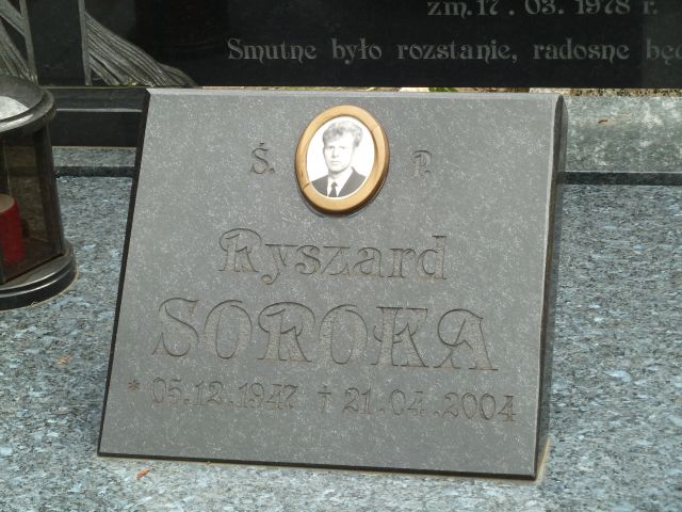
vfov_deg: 13.3
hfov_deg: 17.7
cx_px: 341
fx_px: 2187
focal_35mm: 111
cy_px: 256
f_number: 4.4
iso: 80
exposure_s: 1/125
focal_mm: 18.2
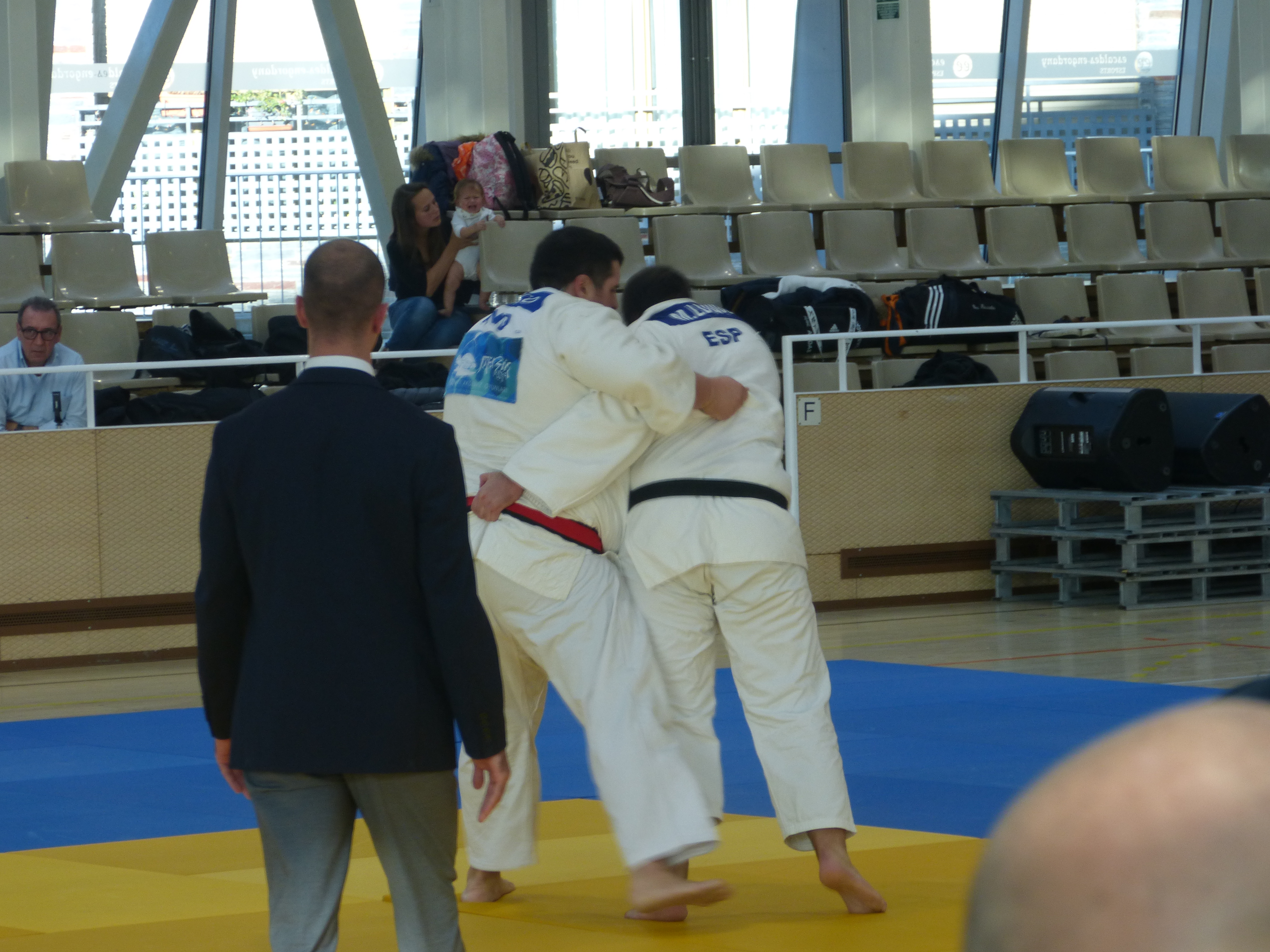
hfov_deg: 11.2
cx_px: 628
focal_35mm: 176
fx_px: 6457
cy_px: 435
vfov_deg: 8.4
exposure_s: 1/80
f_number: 3.7
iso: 125
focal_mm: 29
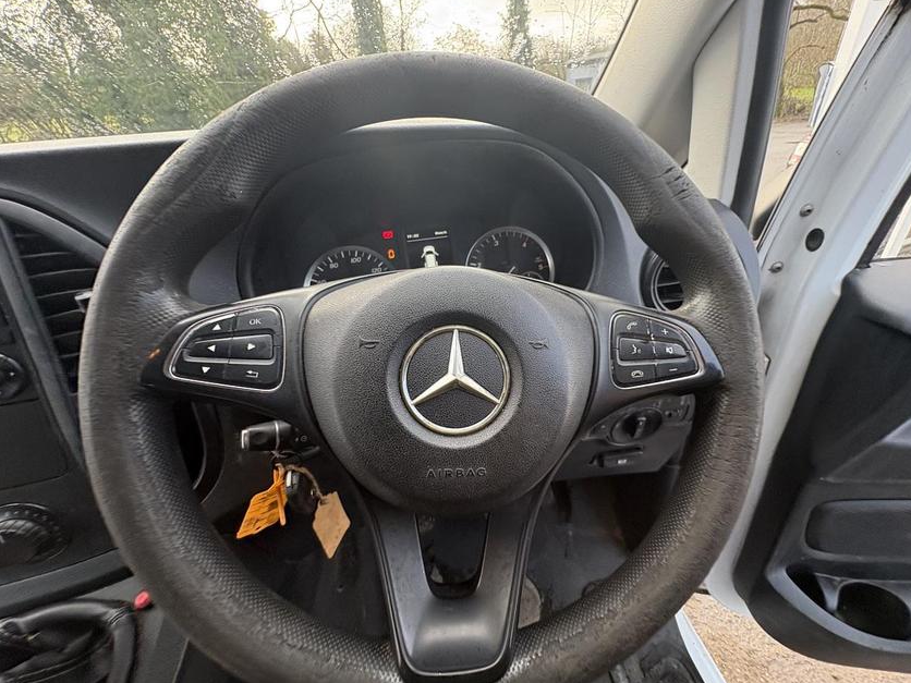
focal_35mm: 15
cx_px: 486
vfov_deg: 81.7
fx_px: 395
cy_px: 338
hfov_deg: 98.0
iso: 125
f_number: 2.2
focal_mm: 2.22
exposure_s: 1/107
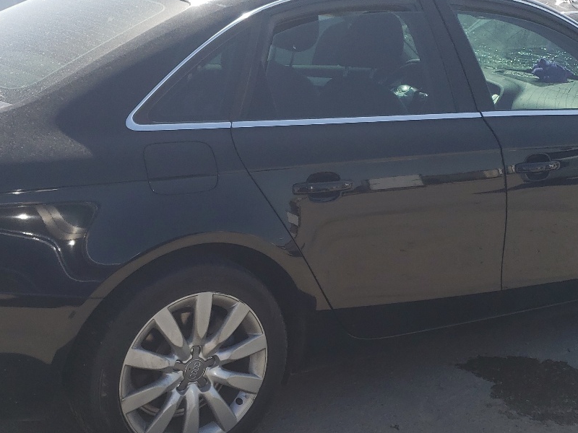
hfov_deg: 36.8
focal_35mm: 52
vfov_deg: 28.0
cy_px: 248
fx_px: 868
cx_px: 273
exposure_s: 1/2500
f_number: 1.5
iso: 50
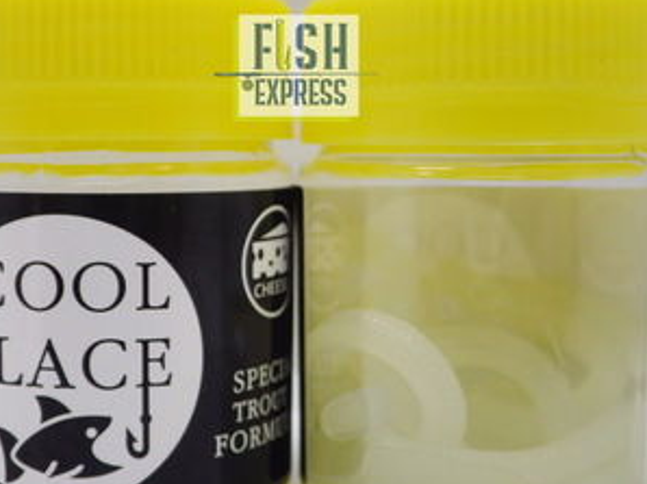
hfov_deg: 33.2
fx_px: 1083
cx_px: 304
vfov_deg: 25.2
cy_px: 258
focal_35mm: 58
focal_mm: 6.4
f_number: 2.6
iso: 160
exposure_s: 1/200
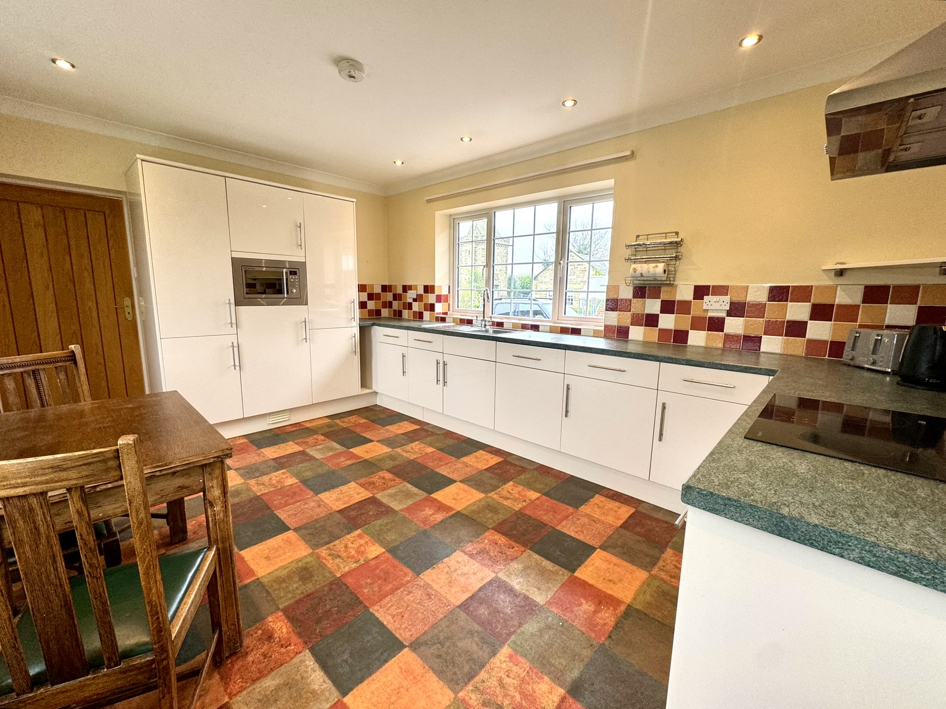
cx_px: 473
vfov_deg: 85.7
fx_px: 383
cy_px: 354
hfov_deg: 102.1
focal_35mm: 14
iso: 100
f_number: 2.2
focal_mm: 2.22
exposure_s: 1/99
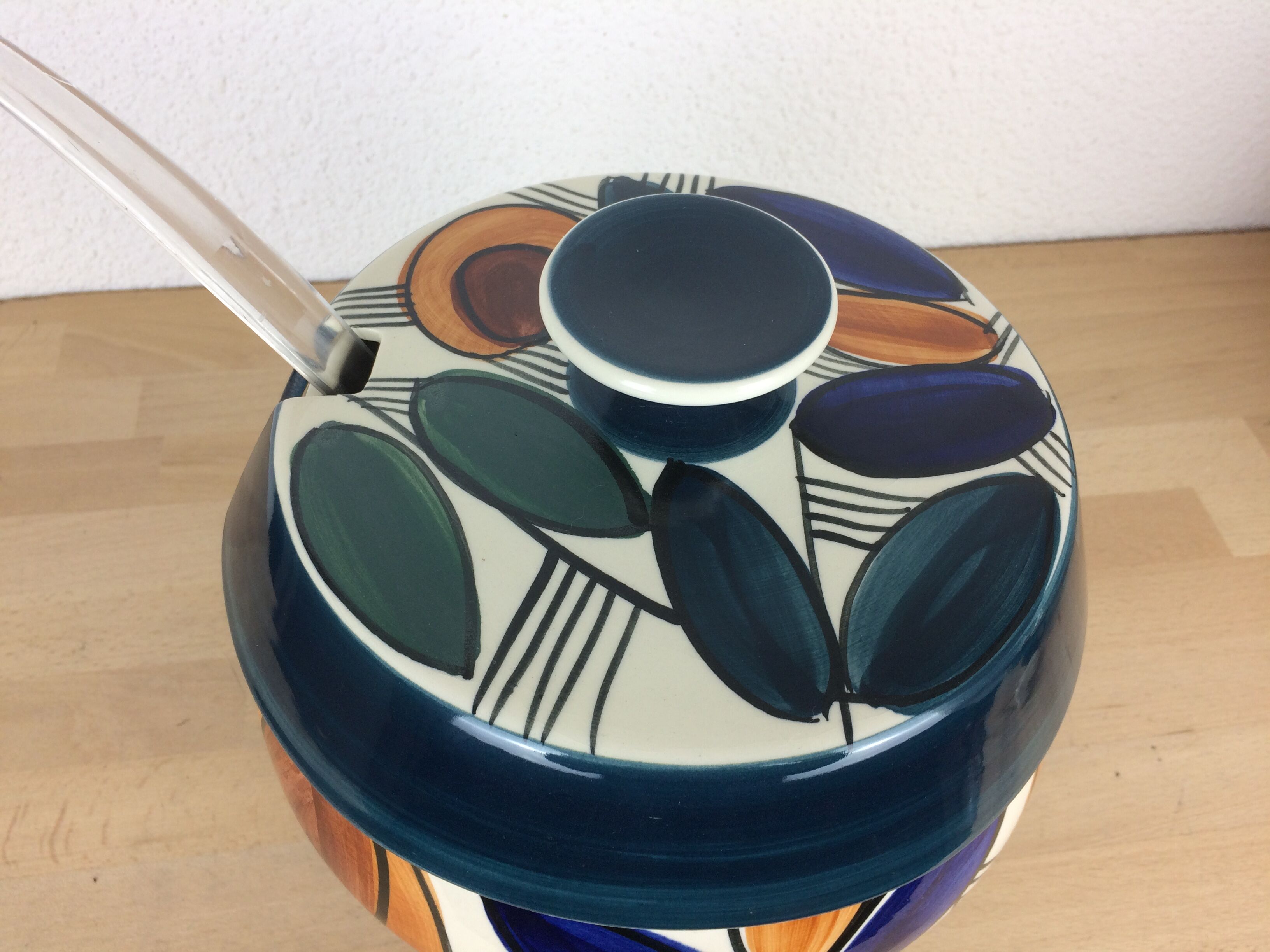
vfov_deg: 48.2
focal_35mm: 29
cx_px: 635
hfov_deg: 61.7
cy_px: 476
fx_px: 1064
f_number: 2.2
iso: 50
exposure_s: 1/50
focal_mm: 4.15
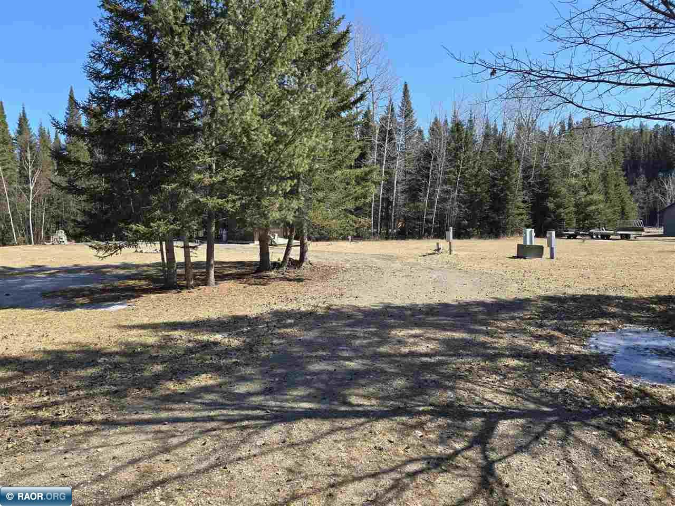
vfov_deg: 58.9
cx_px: 338
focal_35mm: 23
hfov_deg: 73.9
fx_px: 448
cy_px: 253
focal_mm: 6.3
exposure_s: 1/362
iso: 12
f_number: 1.7
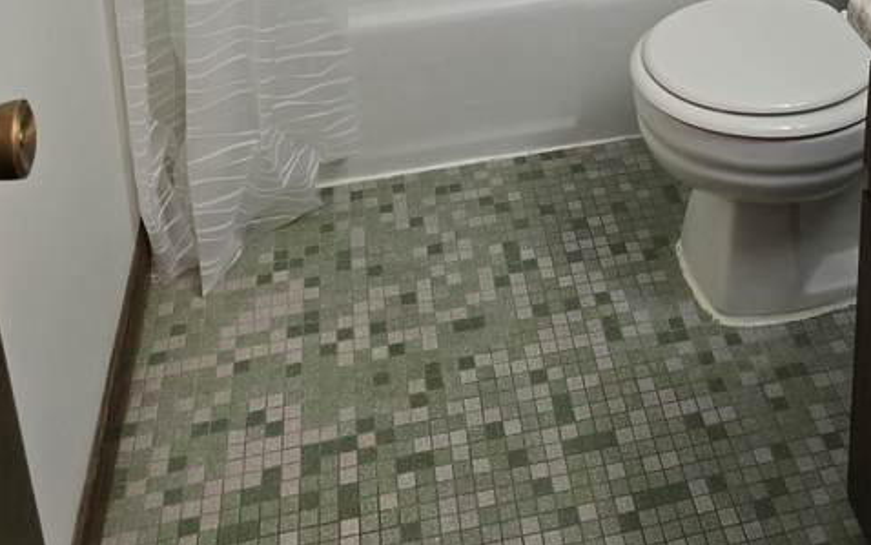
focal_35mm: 49
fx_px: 1163
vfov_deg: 22.0
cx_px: 610
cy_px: -264
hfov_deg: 40.3
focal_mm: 6.3
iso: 400
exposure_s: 1/120
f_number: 1.7
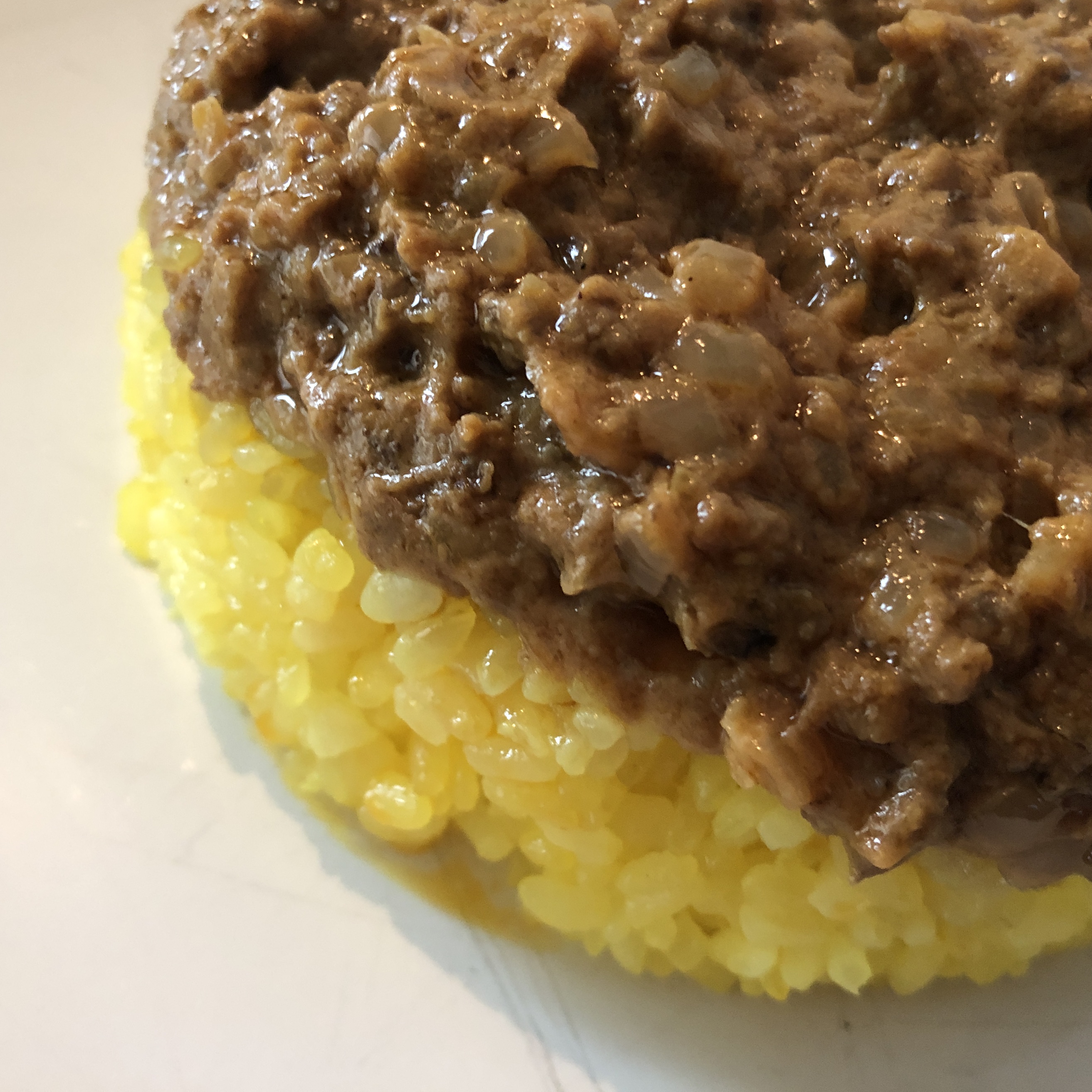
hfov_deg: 43.9
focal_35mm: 38
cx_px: 558
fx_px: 1356
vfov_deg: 43.7
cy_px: 468
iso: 80
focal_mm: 3.99
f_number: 1.8
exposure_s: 1/17
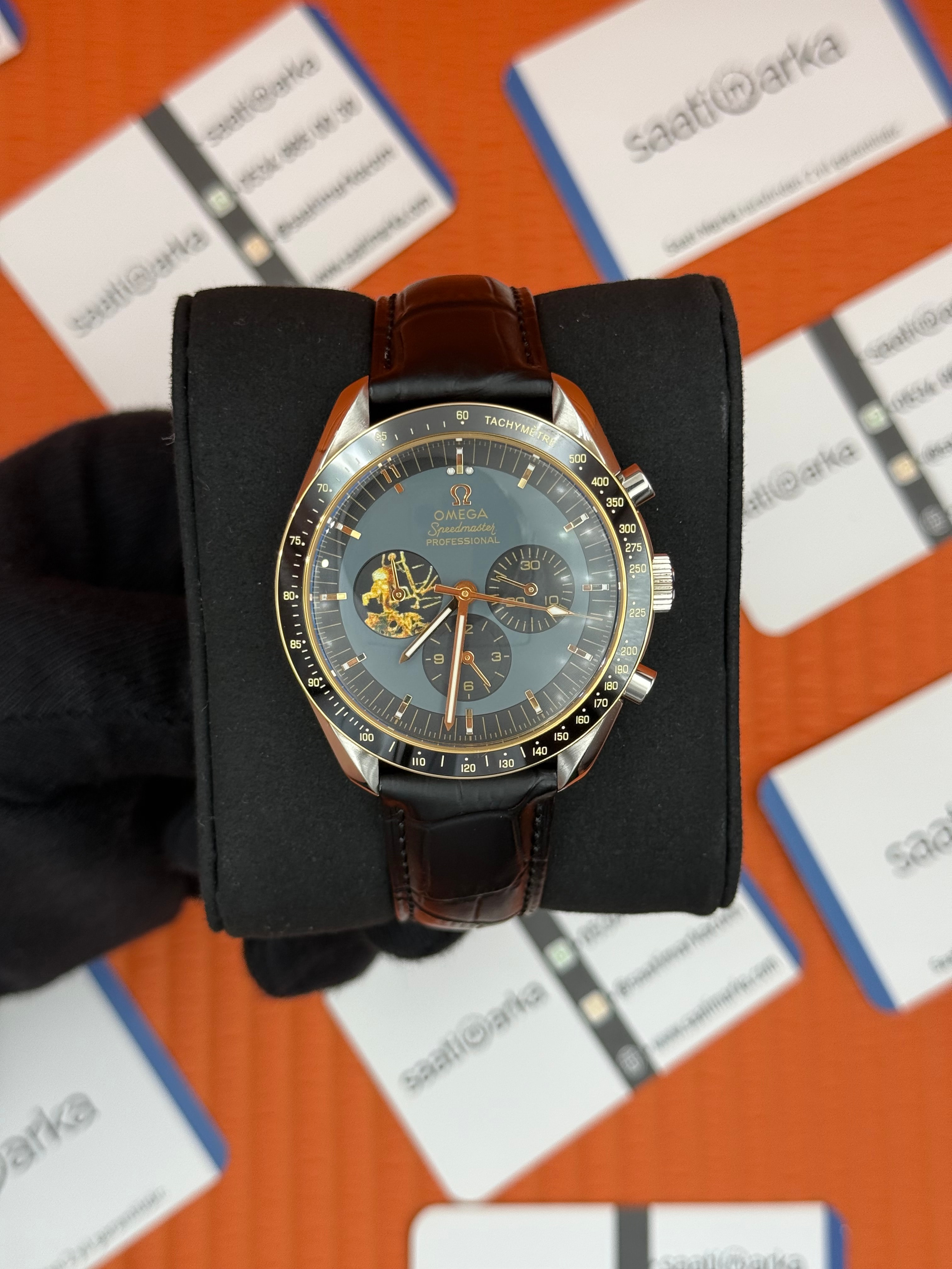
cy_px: 634
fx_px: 1760
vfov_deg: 39.7
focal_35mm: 48
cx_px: 476
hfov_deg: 30.3
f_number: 1.78
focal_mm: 6.76
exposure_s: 1/122
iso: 50
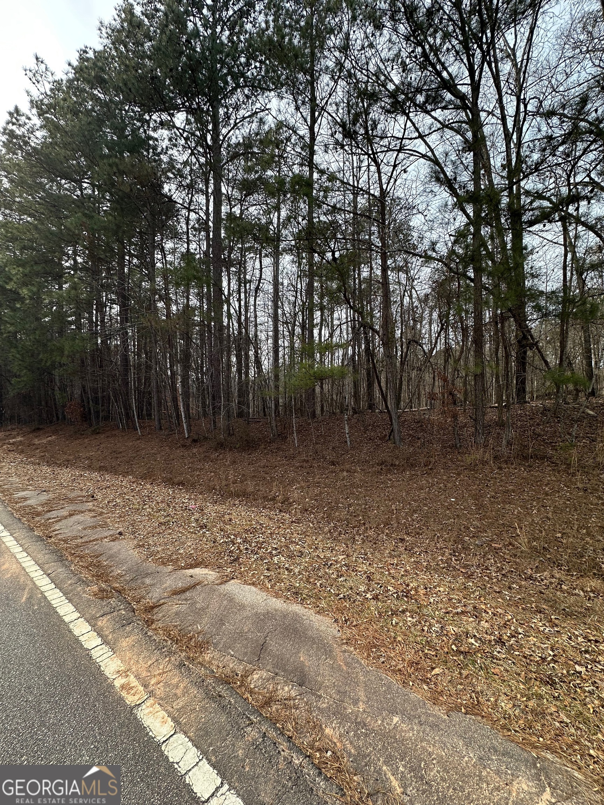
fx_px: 326
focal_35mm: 14
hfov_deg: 85.7
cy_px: 402
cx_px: 302
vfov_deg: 102.1
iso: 40
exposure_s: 1/418
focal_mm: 2.22
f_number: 2.2
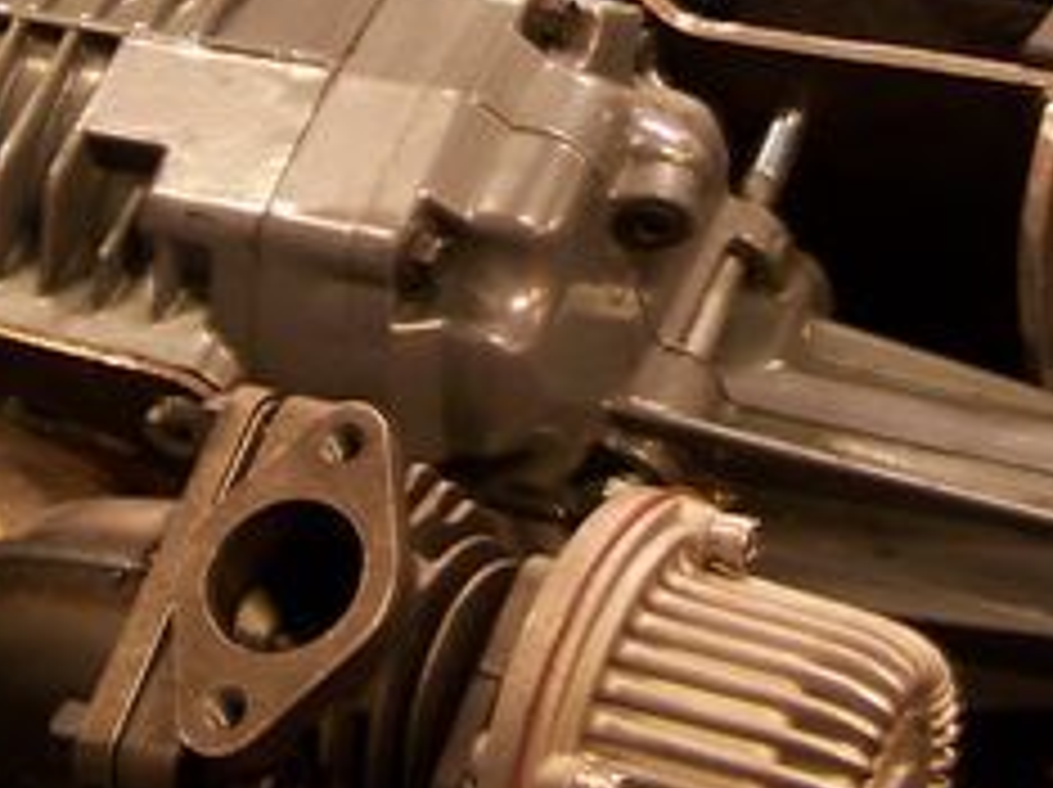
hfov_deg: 18.9
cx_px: 585
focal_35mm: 104
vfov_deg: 14.0
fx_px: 3160
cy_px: -36
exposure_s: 1/2
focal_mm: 6.3
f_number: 2.8
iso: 64
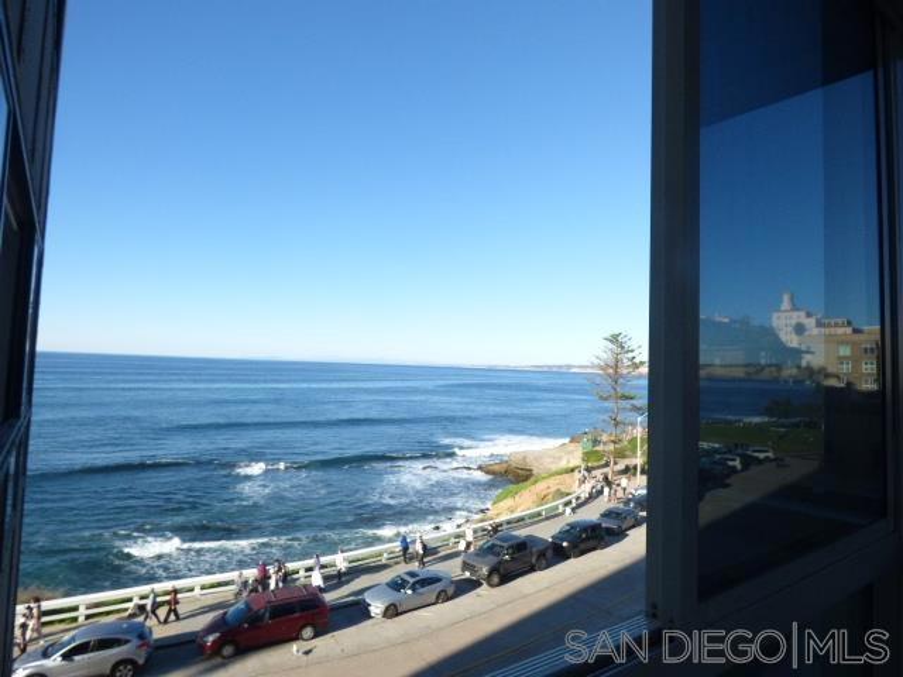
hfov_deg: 81.7
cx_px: 452
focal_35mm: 20
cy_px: 338
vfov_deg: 66.0
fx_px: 522
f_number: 3.2
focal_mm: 3.64
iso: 200
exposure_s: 1/1600
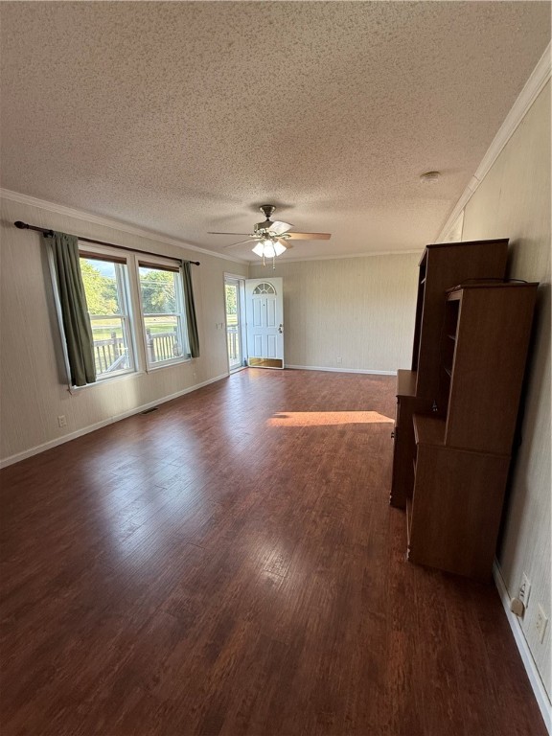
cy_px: 368
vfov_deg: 102.1
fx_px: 298
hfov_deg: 85.7
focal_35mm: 14
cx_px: 276
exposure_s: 1/120
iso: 160
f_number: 2.2
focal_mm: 2.22
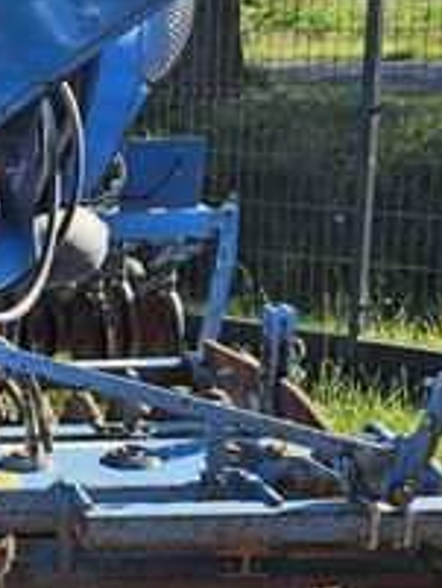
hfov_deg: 15.2
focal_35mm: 88
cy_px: 316
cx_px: -275
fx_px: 1497
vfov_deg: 22.2
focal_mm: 5.4
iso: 25
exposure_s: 1/907
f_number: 1.8
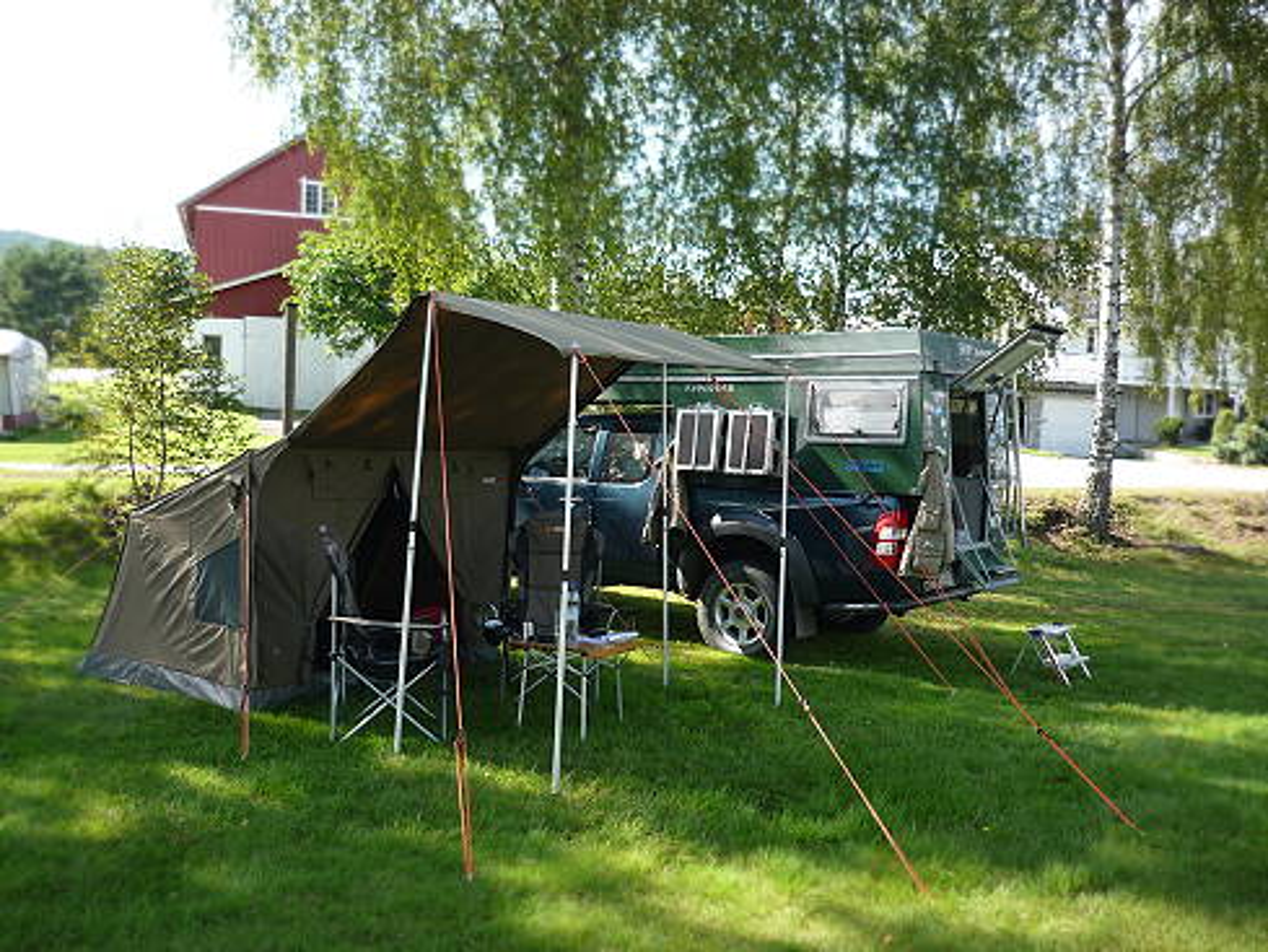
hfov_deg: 55.3
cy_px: 476
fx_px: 1209
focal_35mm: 33
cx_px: 634
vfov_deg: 43.0
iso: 100
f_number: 2.8
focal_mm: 5.5
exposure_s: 1/250
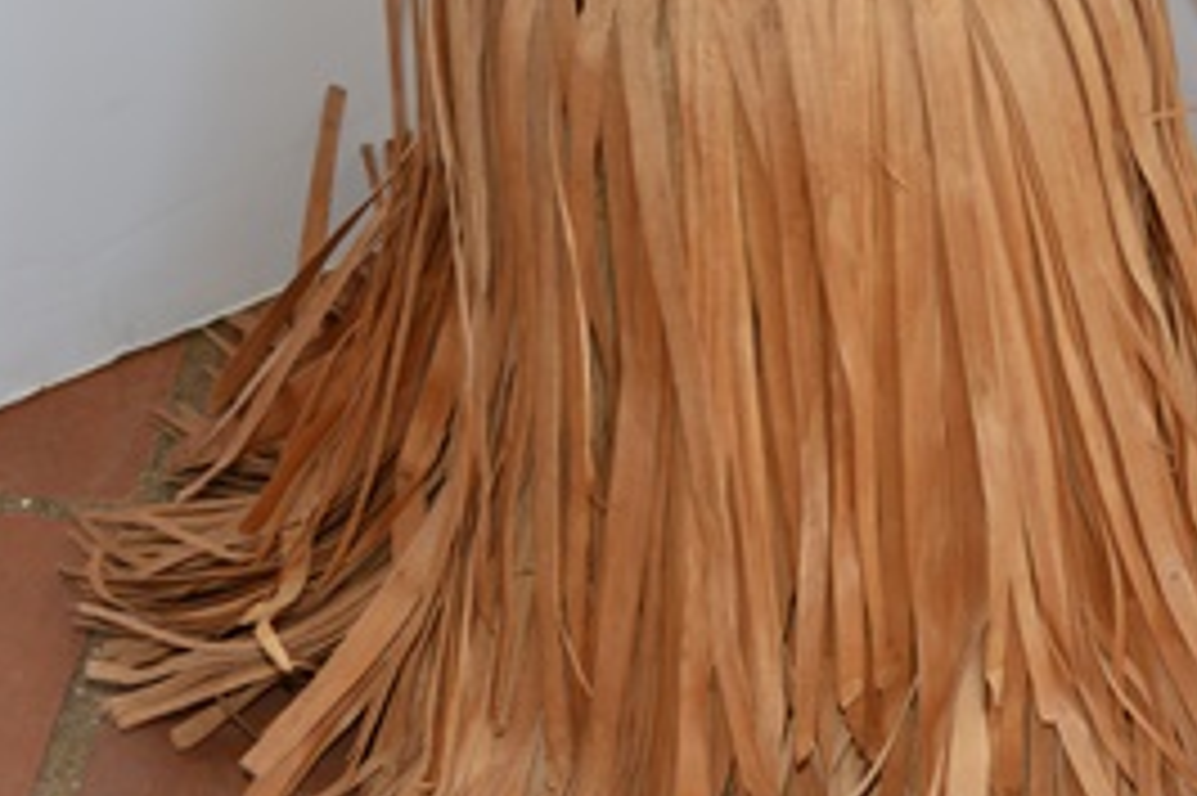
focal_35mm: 98
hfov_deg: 20.8
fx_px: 3261
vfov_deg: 13.9
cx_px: 724
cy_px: 450
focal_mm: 29
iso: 400
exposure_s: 1/100
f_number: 4.5
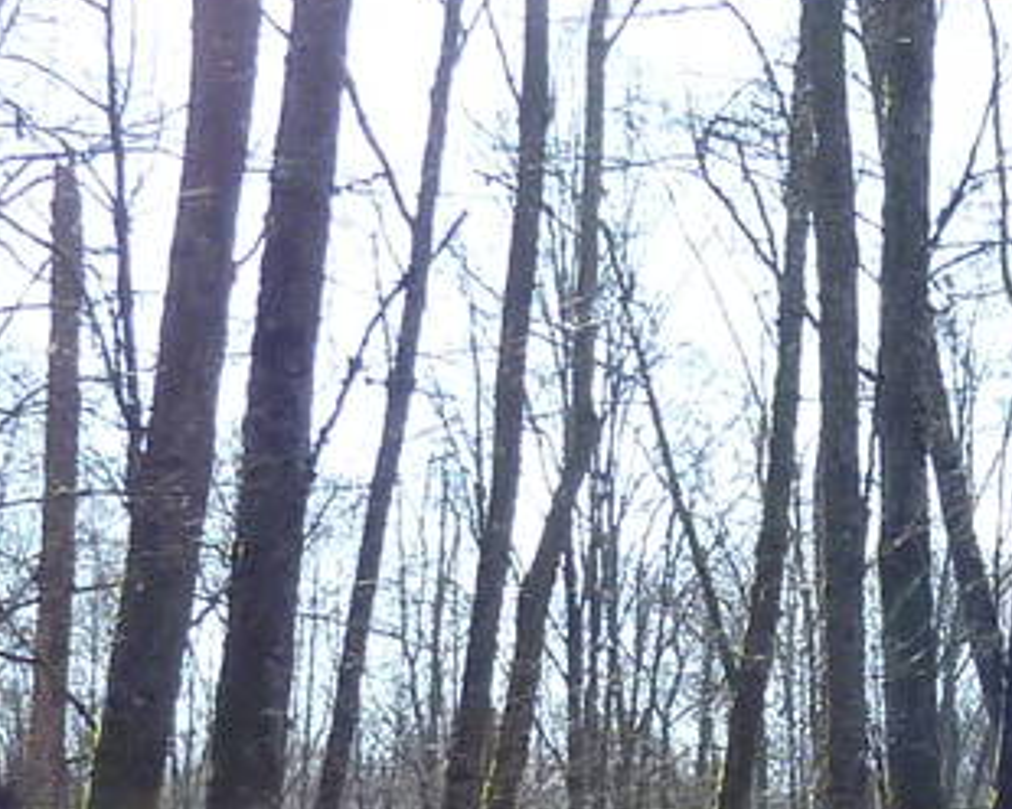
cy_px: 995
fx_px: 3774
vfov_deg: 12.0
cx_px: 1146
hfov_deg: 14.9
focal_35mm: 126
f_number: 3.3
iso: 160
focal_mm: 4.1
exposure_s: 1/500
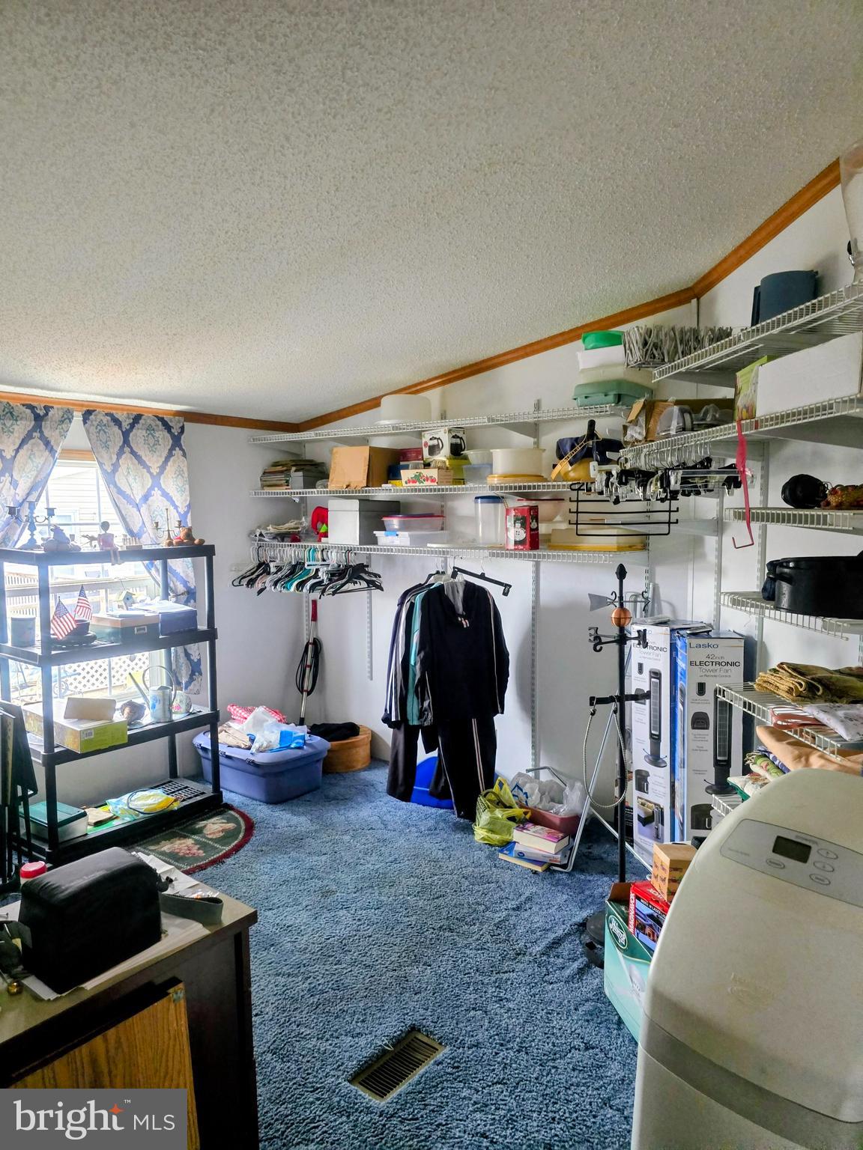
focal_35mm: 23
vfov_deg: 73.9
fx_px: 765
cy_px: 575
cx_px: 432
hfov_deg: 58.9
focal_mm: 6.3
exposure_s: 1/60
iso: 1000
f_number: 1.7
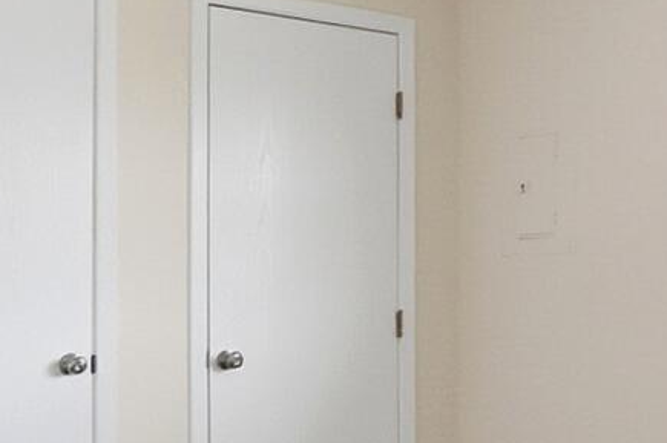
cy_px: 291
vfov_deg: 19.6
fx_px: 1277
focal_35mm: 69
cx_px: 675
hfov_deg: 27.5
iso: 100
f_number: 4
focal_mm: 10
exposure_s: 1/400
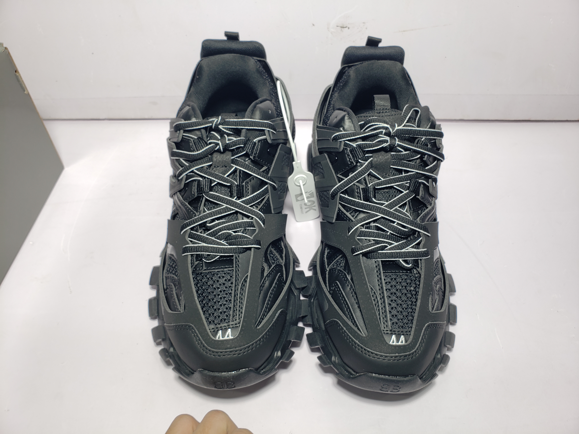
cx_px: 290
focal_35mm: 26
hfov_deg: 67.3
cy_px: 217
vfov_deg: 53.1
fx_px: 435
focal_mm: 4.3
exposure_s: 1/100
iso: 50
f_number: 2.4
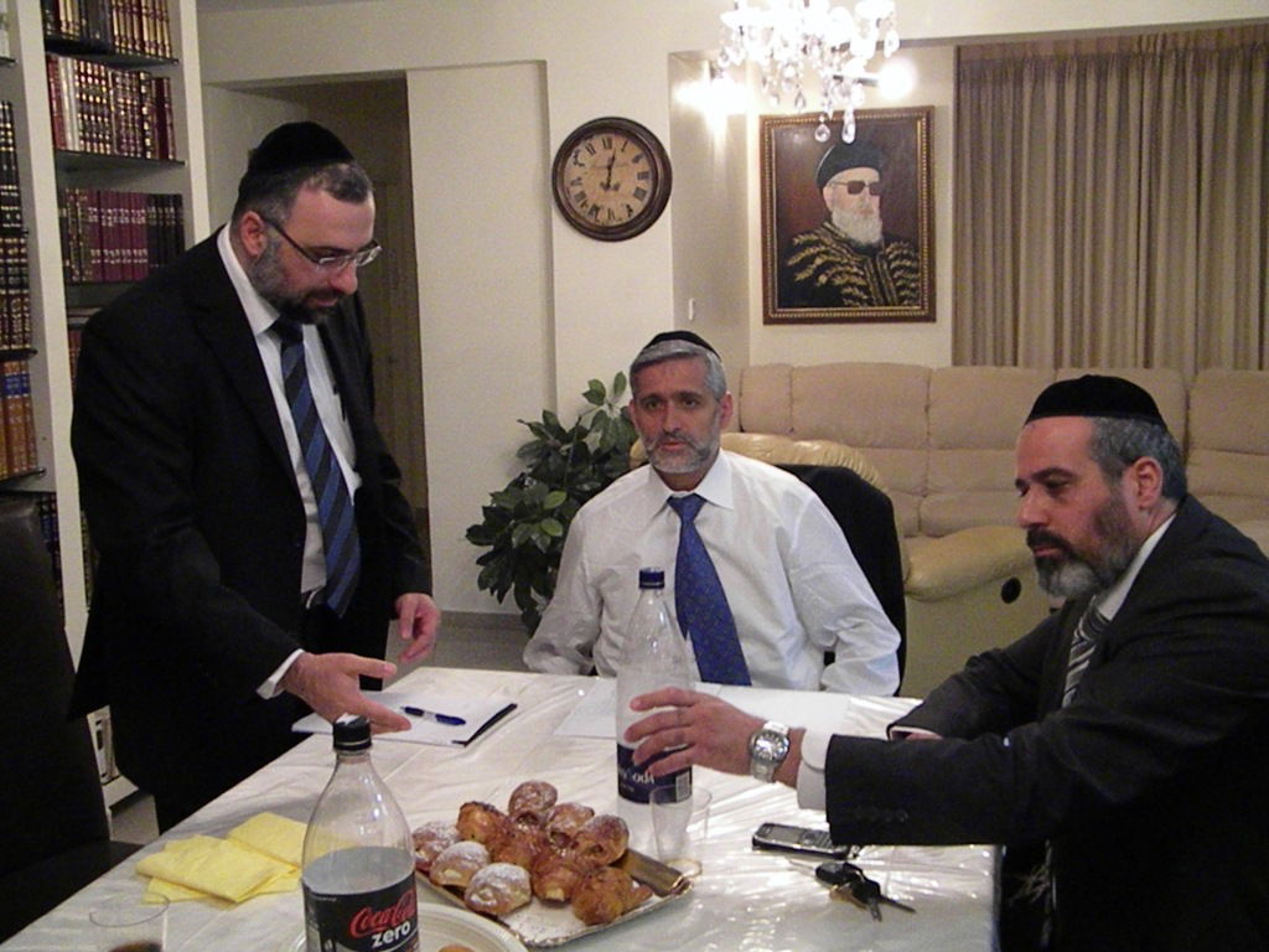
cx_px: 634
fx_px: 1320
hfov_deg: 51.4
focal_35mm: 36
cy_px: 476
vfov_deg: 39.7
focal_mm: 6.4
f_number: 3.7
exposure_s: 1/62.8
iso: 1594
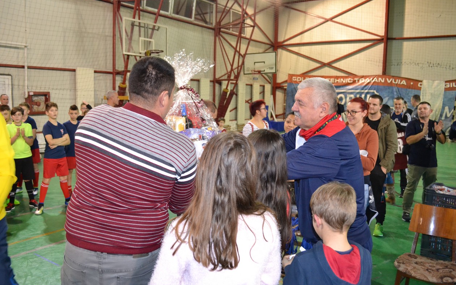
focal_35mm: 31
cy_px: 144
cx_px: 226
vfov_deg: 40.6
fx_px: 385
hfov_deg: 61.2
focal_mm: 20
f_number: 3.8
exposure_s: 1/60
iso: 2500
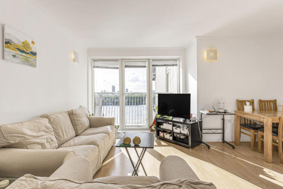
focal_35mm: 18
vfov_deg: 68.9
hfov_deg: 91.6
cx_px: 142
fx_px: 138
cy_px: 94
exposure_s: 1/125
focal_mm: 17.5
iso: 200
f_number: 14
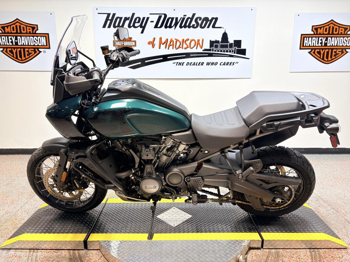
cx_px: 175
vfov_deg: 53.1
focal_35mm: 26
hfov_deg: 67.3
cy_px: 131
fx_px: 263
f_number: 1.6
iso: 50
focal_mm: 5.96
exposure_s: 1/120
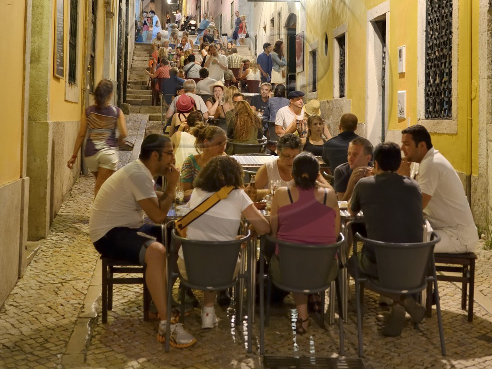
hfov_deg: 34.4
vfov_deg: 25.8
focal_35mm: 56
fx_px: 796
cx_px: 245
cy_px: 90
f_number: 4
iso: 1600
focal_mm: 38
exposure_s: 1/25
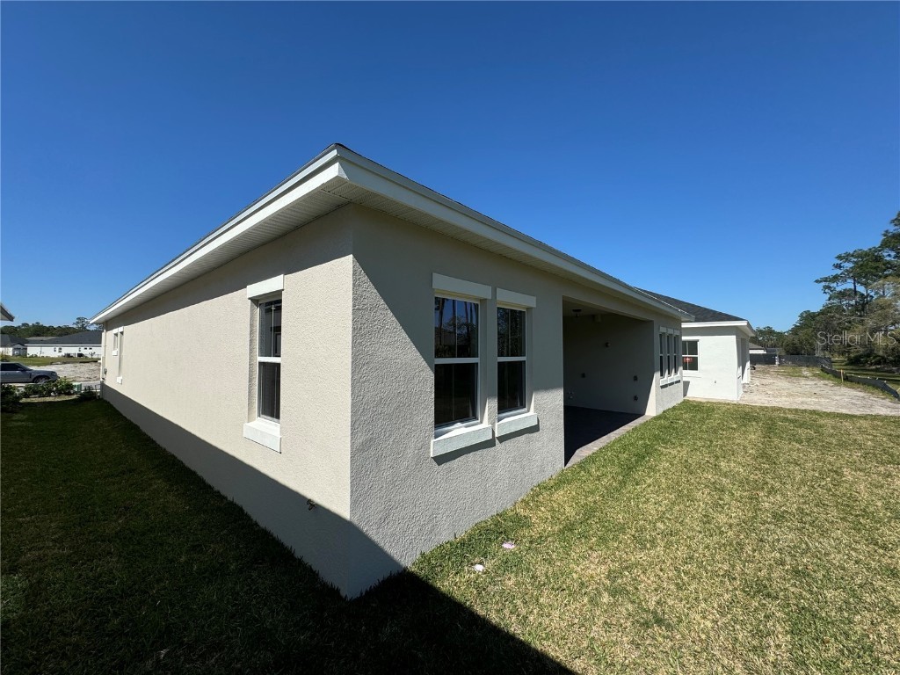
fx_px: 364
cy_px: 338
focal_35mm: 14
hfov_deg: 102.1
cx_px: 450
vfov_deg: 85.7
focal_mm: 2.22
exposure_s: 1/2770
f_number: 2.2
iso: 50
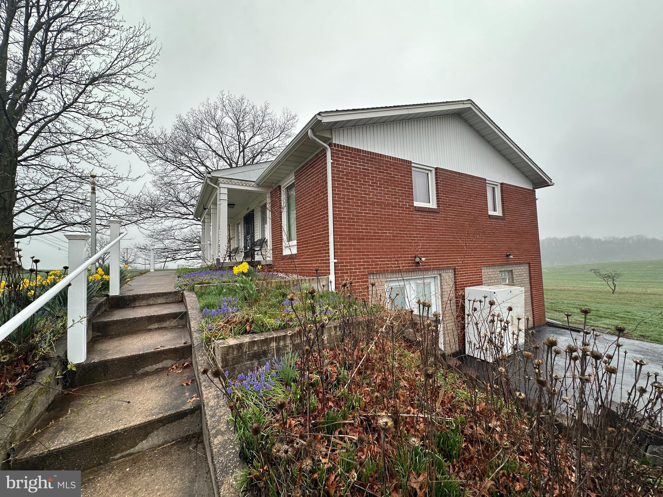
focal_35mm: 14
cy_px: 248
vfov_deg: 85.7
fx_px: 268
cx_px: 332
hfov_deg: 102.1
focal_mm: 2.22
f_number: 2.2
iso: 40
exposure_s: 1/166
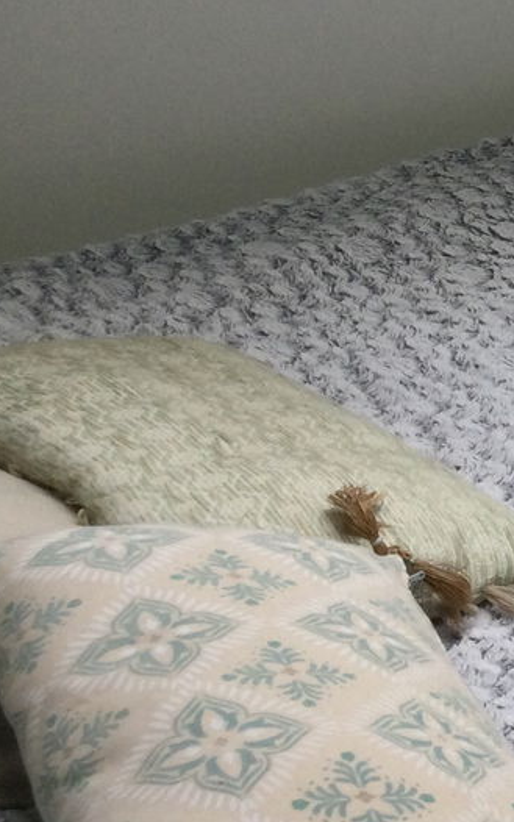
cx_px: 1167
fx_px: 2240
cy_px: 173
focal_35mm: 100
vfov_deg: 20.6
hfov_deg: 11.3
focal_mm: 3.3
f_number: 2.4
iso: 25
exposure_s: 1/114
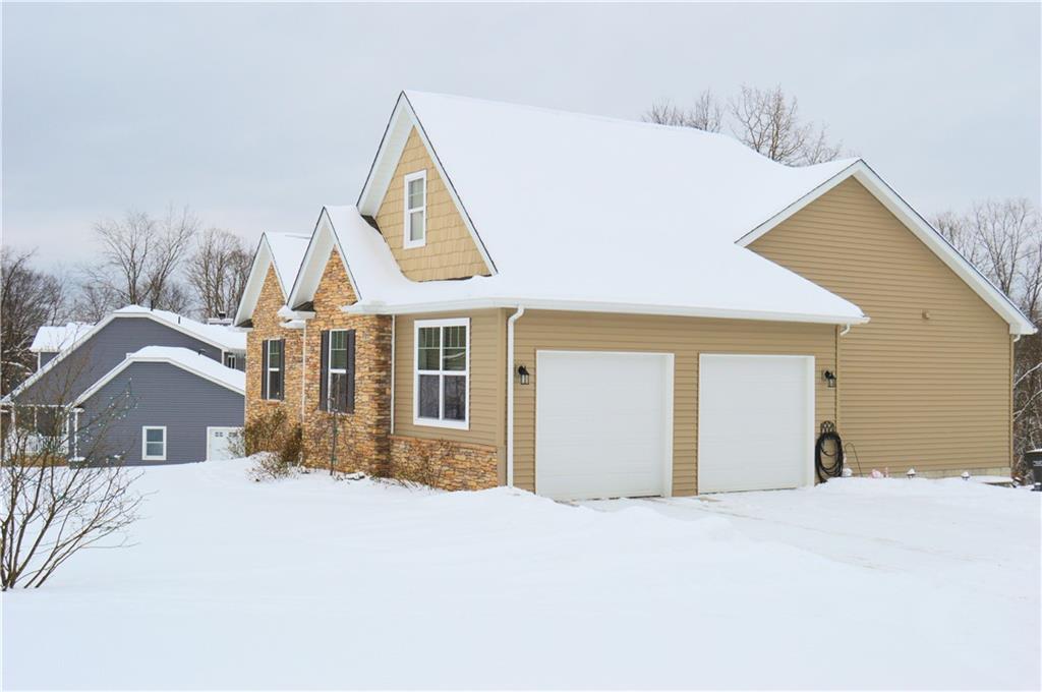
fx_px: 1214
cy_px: 346
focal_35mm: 42
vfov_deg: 31.8
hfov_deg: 46.5
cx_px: 521
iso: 125
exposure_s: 1/125
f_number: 5.6
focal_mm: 28
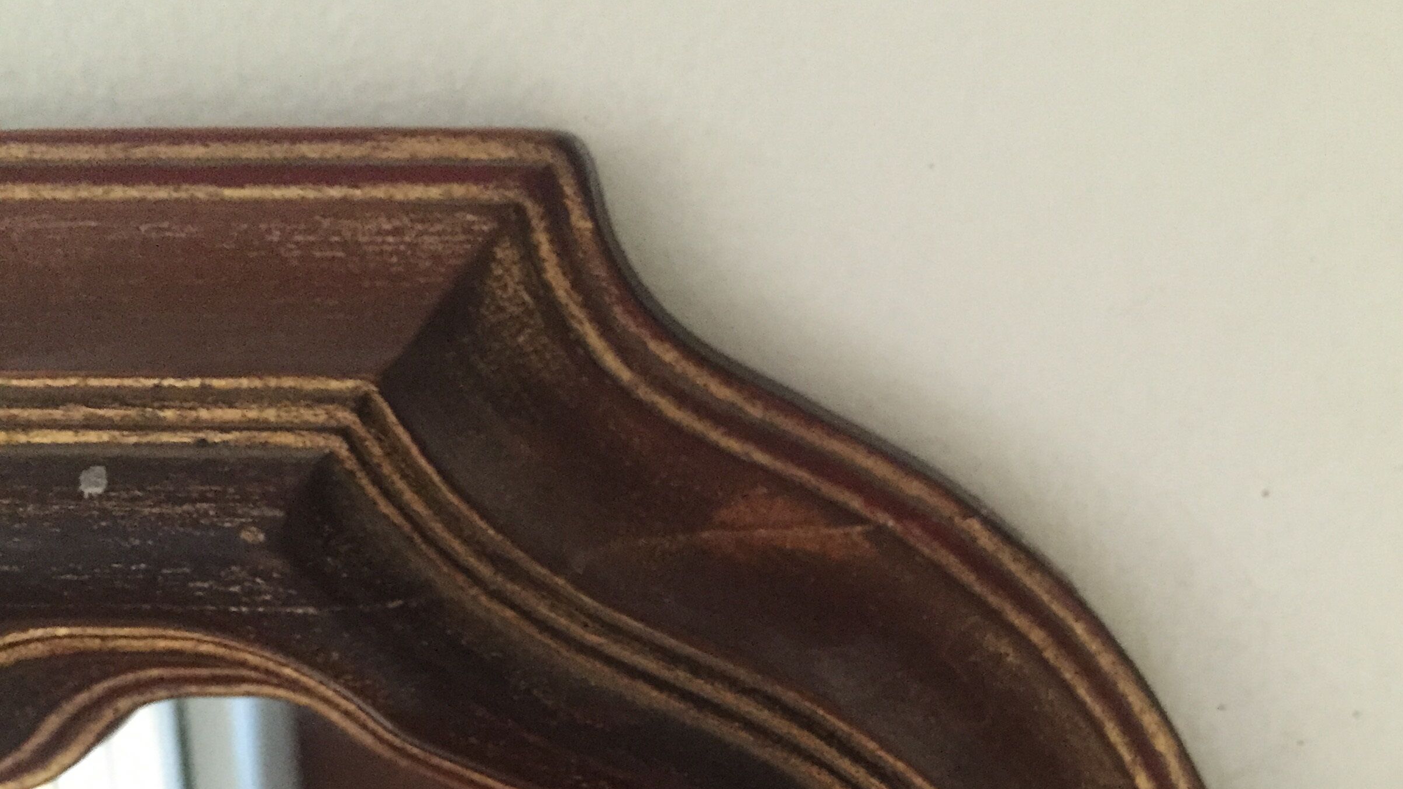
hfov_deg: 47.4
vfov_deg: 26.0
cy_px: 822
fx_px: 1600
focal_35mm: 43
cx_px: 716
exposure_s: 1/15
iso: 400
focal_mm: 4.15
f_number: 2.2
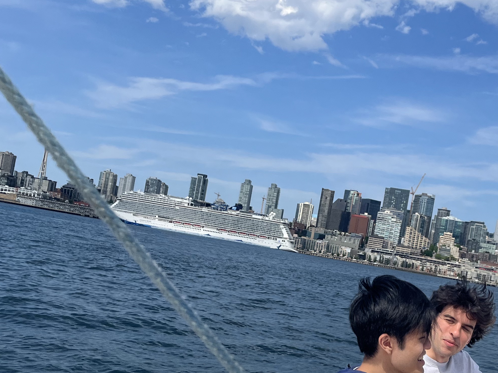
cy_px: 236
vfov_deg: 27.4
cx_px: 296
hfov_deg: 36.1
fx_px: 762
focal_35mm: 53
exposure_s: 1/6494
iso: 50
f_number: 1.6
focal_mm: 5.1
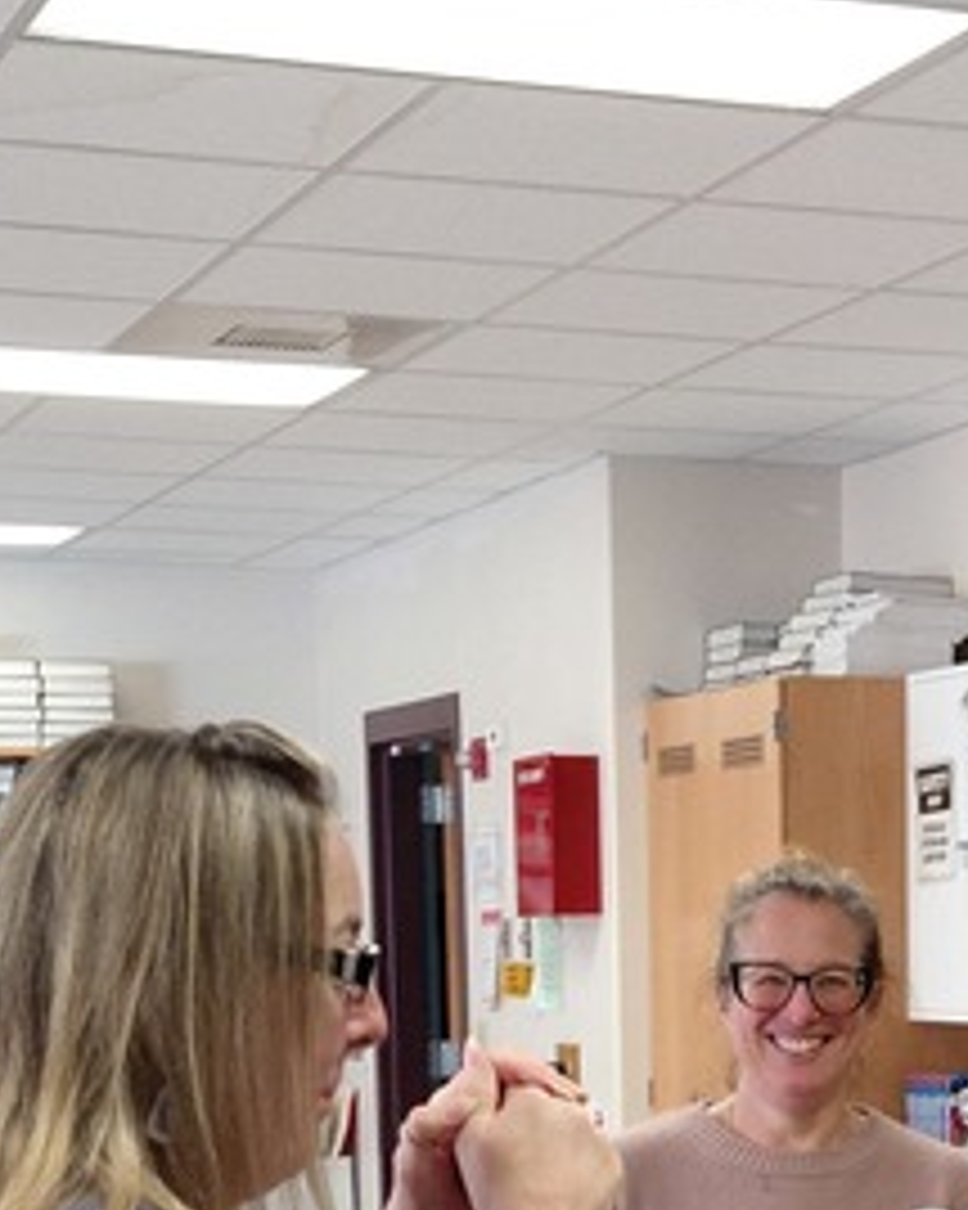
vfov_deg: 19.8
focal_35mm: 93
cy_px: 1313
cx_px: 806
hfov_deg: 16.4
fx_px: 3332
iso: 160
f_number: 1.8
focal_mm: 4.69
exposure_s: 1/60
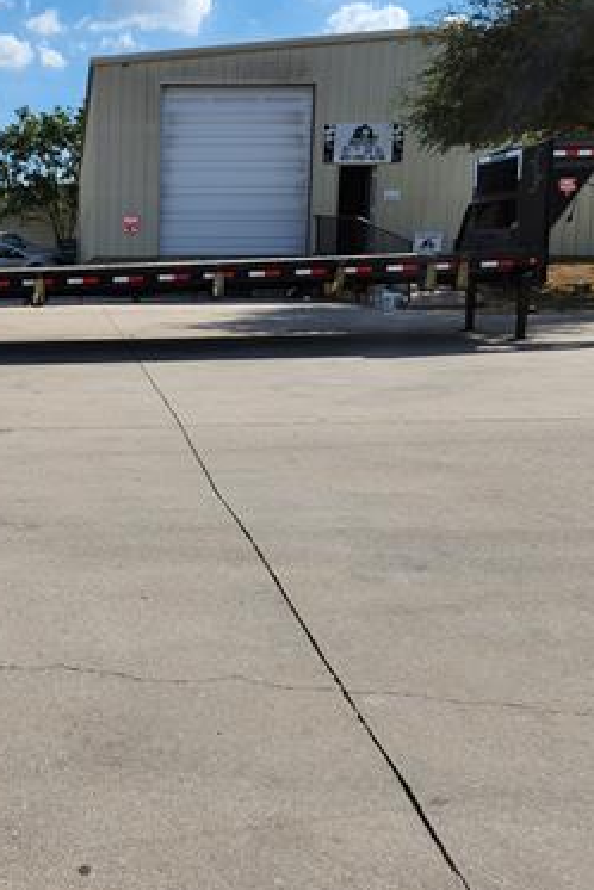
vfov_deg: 47.3
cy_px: 391
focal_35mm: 41
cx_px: 45
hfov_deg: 31.0
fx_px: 1014
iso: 20
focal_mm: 5.4
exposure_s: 1/2490
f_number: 1.8
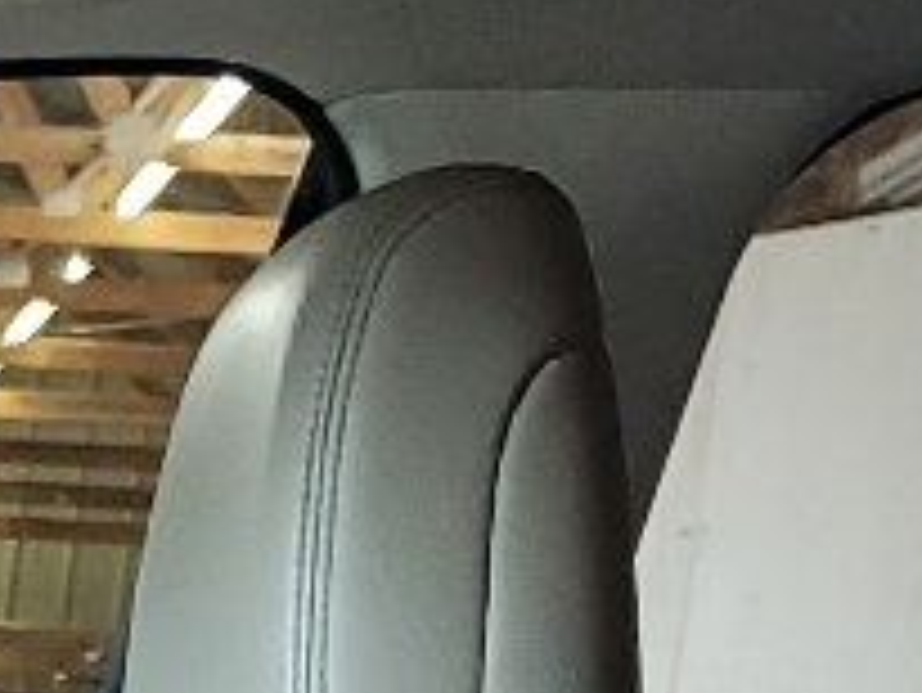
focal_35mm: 203
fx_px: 5410
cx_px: -1471
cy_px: 2529
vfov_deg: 6.3
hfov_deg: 8.7
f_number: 1.5
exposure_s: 1/60.2
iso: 94
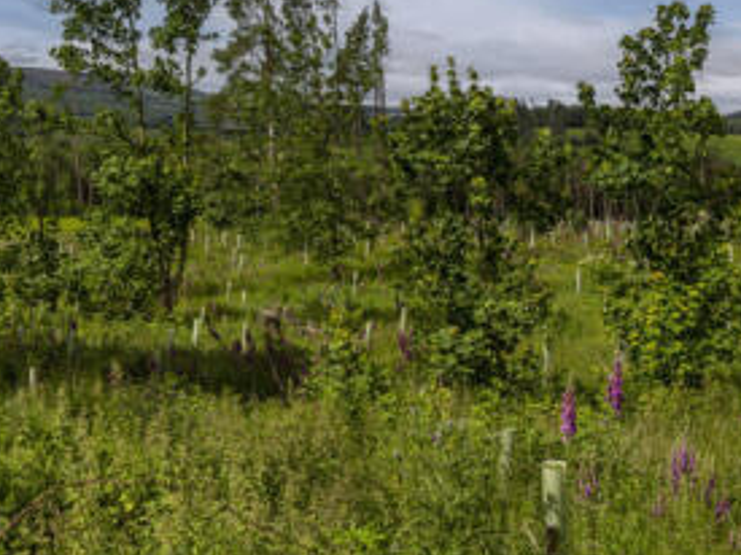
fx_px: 1177
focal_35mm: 55
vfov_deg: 26.3
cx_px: 387
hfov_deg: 34.9
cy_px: 163
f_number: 8
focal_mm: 24
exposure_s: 1/500
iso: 64
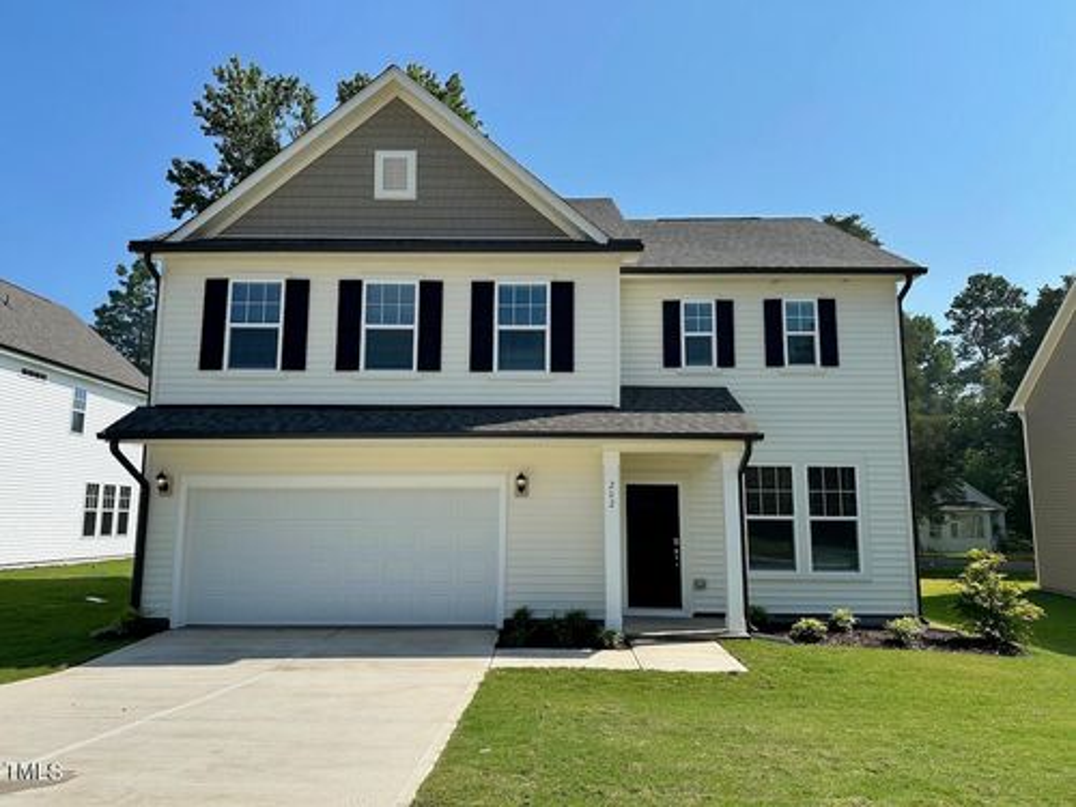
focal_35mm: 24
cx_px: 538
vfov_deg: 56.8
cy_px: 404
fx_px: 746
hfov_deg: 71.6
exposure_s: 1/5000
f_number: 1.78
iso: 80
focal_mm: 6.86
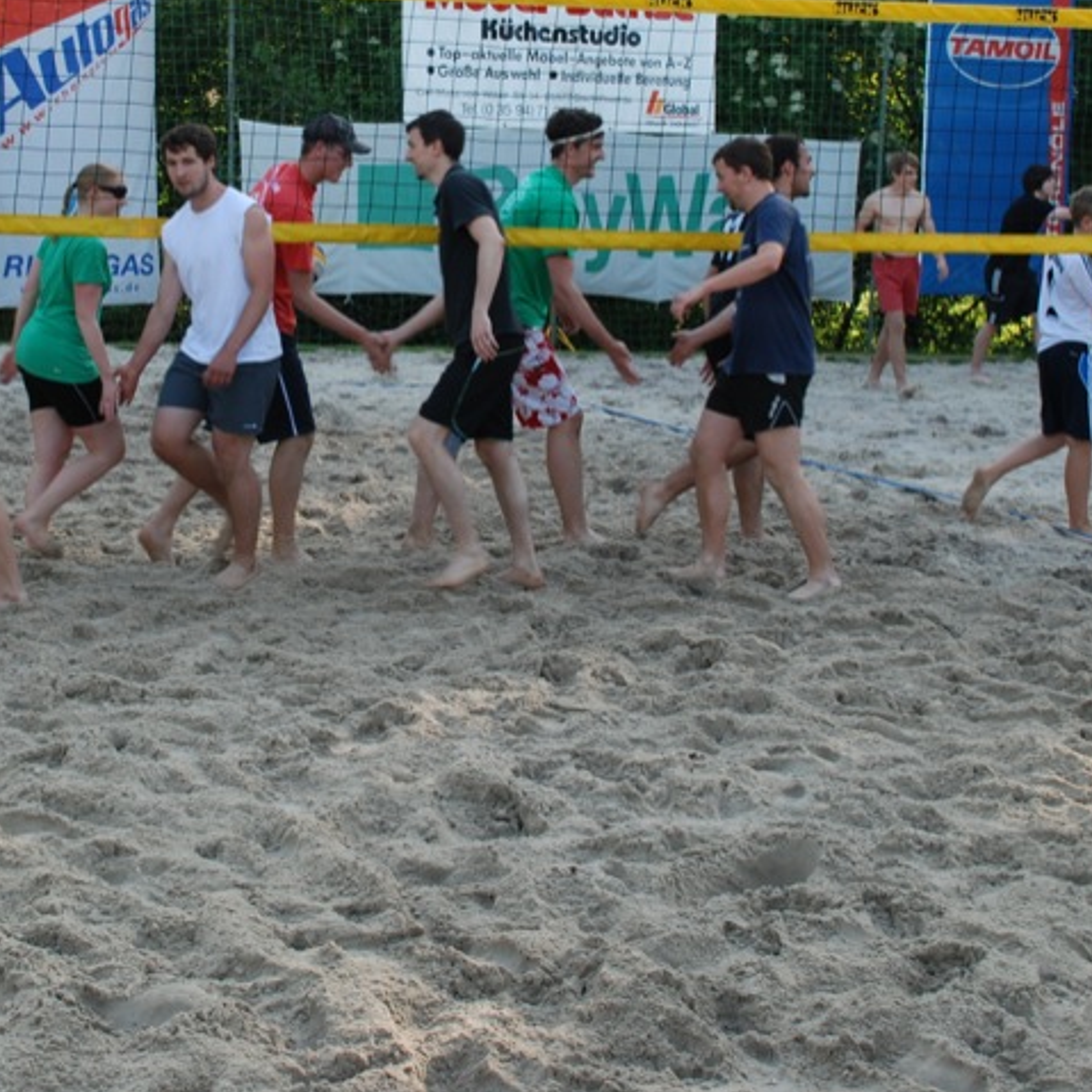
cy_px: 325
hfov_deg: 24.2
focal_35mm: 71
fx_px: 2534
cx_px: 353
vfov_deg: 24.1
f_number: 5
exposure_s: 1/100
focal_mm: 26
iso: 200
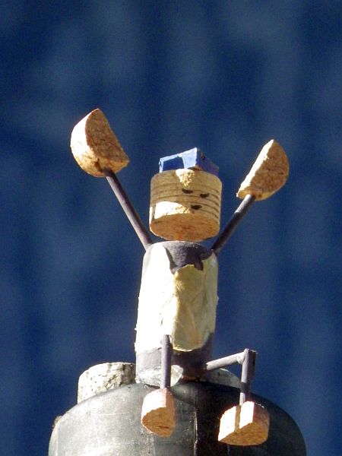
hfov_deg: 2.6
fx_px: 7640
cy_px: 228
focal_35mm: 580
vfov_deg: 3.4
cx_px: 171
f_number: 5.9
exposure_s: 1/125
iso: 160
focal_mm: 104
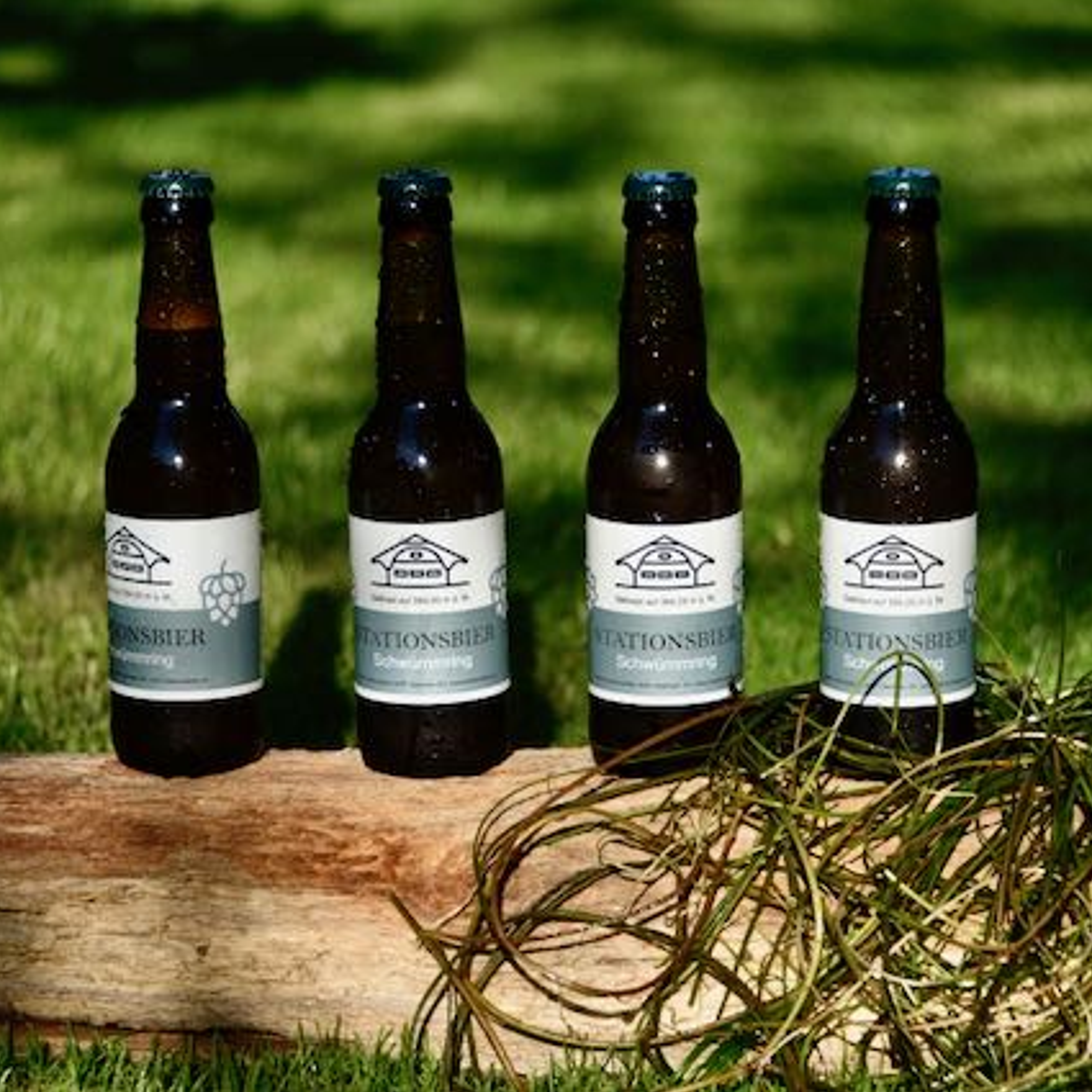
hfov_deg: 10.1
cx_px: 560
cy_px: 545
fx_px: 6174
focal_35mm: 173
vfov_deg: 10.1
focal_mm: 135
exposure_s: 1/500
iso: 125
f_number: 5.6
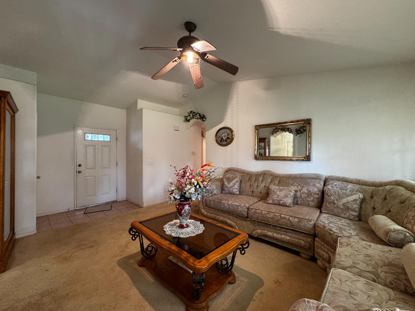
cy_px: 156
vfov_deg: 85.7
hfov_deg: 102.1
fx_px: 168
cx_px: 208
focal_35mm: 14
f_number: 2.2
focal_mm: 2.22
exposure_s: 1/60
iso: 400
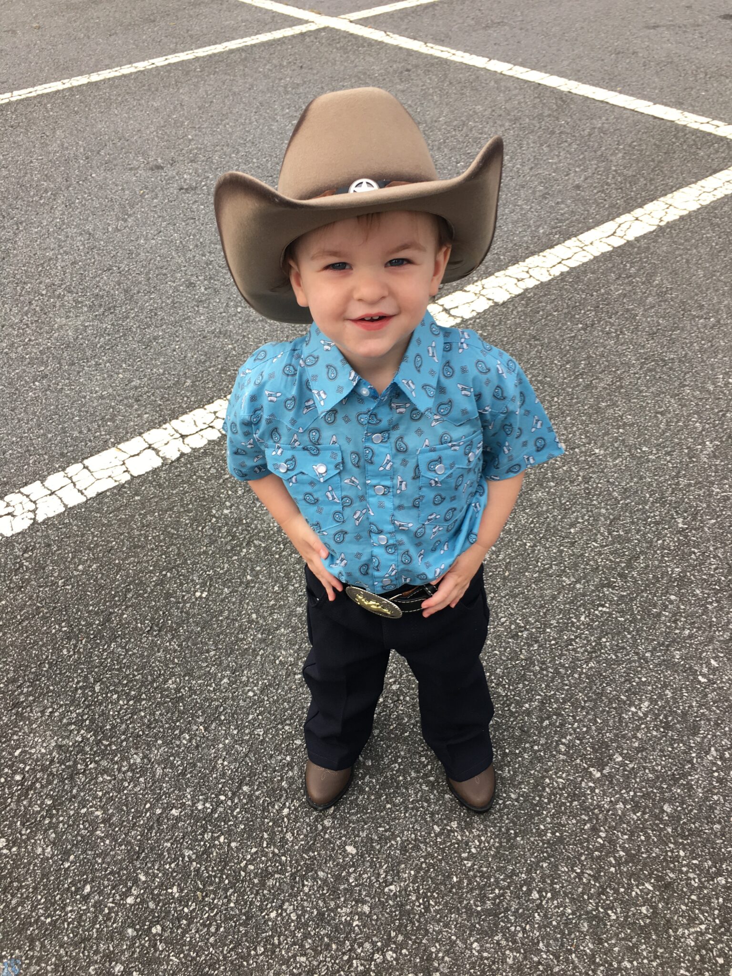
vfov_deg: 61.7
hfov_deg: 48.2
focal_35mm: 29
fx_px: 818
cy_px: 488
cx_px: 366
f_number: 2.2
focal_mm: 4.15
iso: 25
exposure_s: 1/120
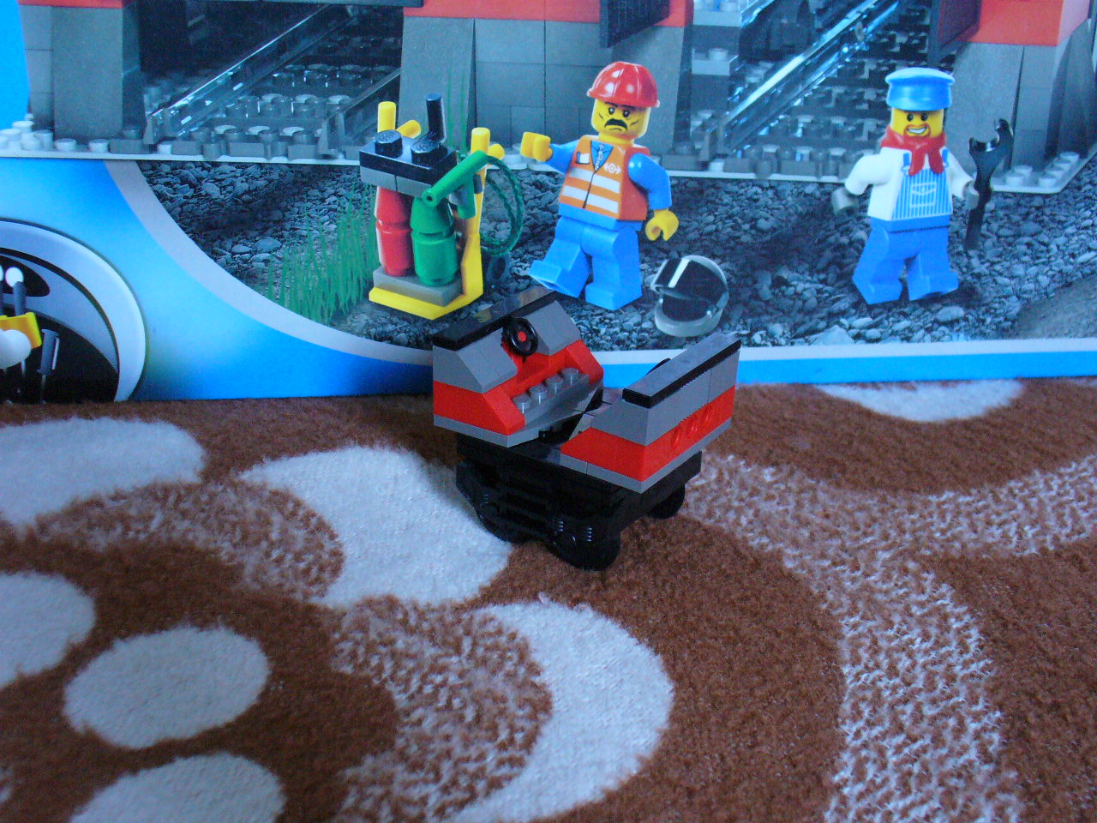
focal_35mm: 42
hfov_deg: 44.8
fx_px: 1331
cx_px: 548
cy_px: 412
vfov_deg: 34.3
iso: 400
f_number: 2.9
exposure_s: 1/25
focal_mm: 7
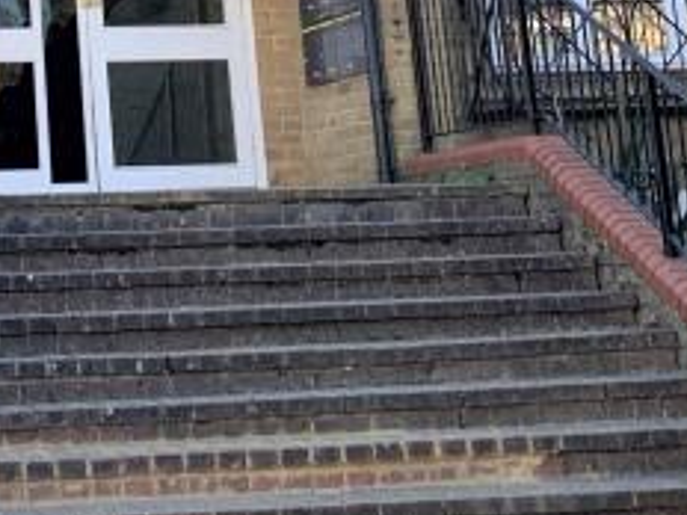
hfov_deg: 16.4
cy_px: -388
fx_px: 2282
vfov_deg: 11.9
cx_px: -127
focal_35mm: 115
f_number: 1.8
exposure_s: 1/564
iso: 25
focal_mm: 4.25
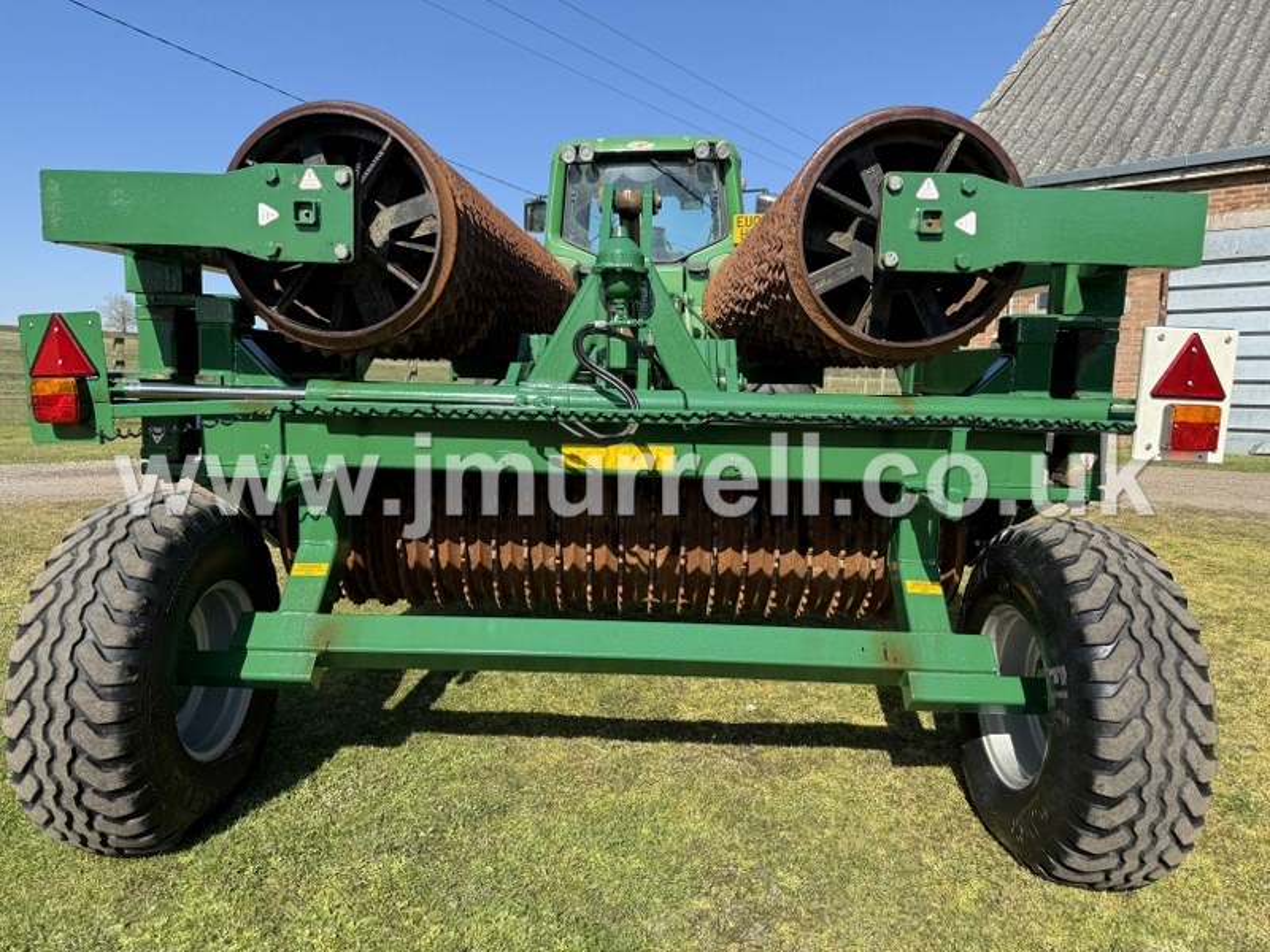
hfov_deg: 71.6
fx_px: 881
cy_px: 476
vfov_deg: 56.8
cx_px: 635
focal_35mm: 24
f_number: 1.78
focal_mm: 6.76
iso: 80
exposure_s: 1/2370
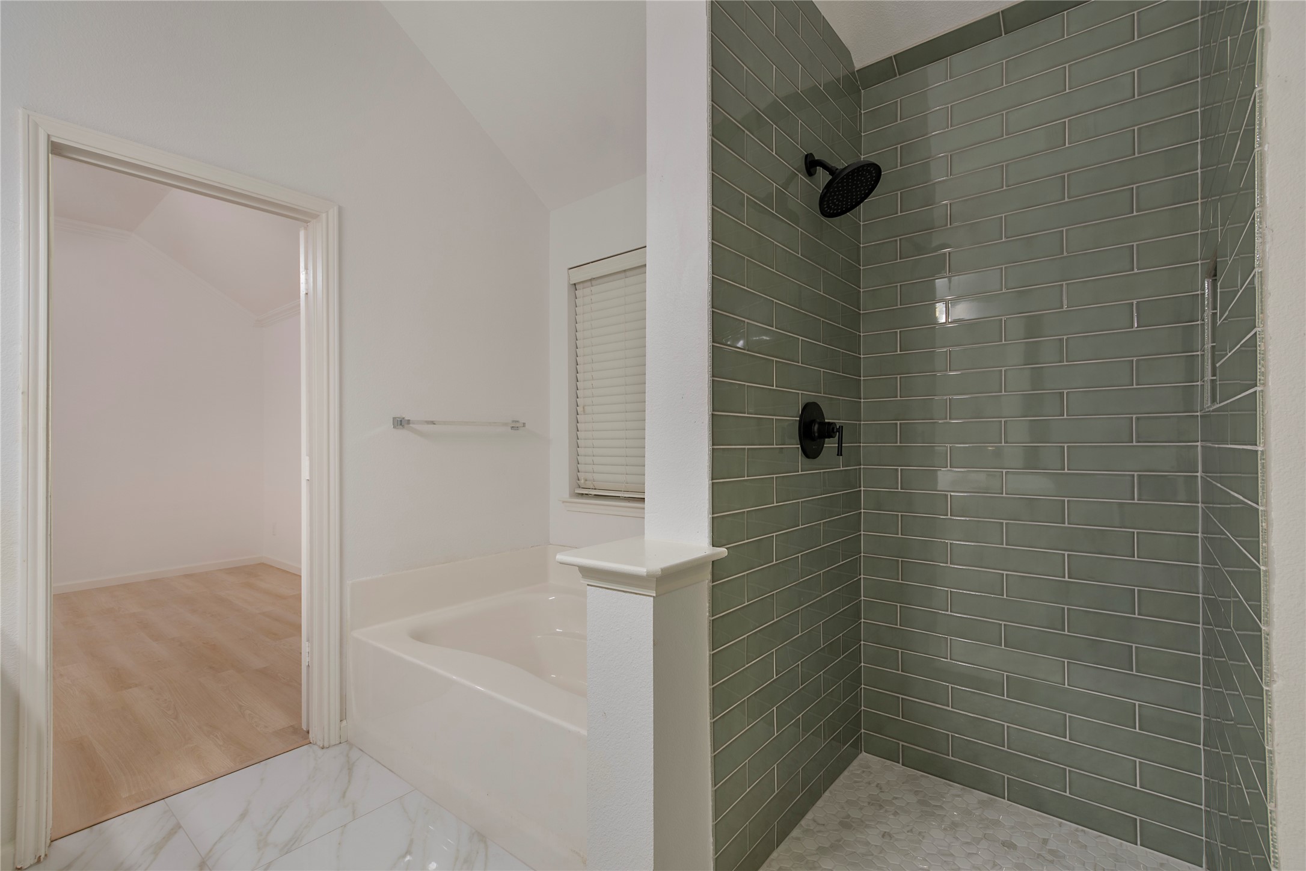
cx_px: 653
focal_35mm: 15
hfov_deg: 100.4
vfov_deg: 77.3
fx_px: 544
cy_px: 436
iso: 100
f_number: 11
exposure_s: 1/2.5
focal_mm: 10
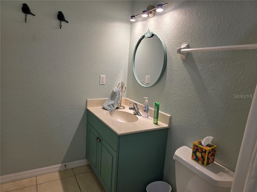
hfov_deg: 73.9
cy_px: 96
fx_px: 171
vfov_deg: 58.9
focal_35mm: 23
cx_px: 128
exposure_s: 1/120
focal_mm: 6.3
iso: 50
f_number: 1.7
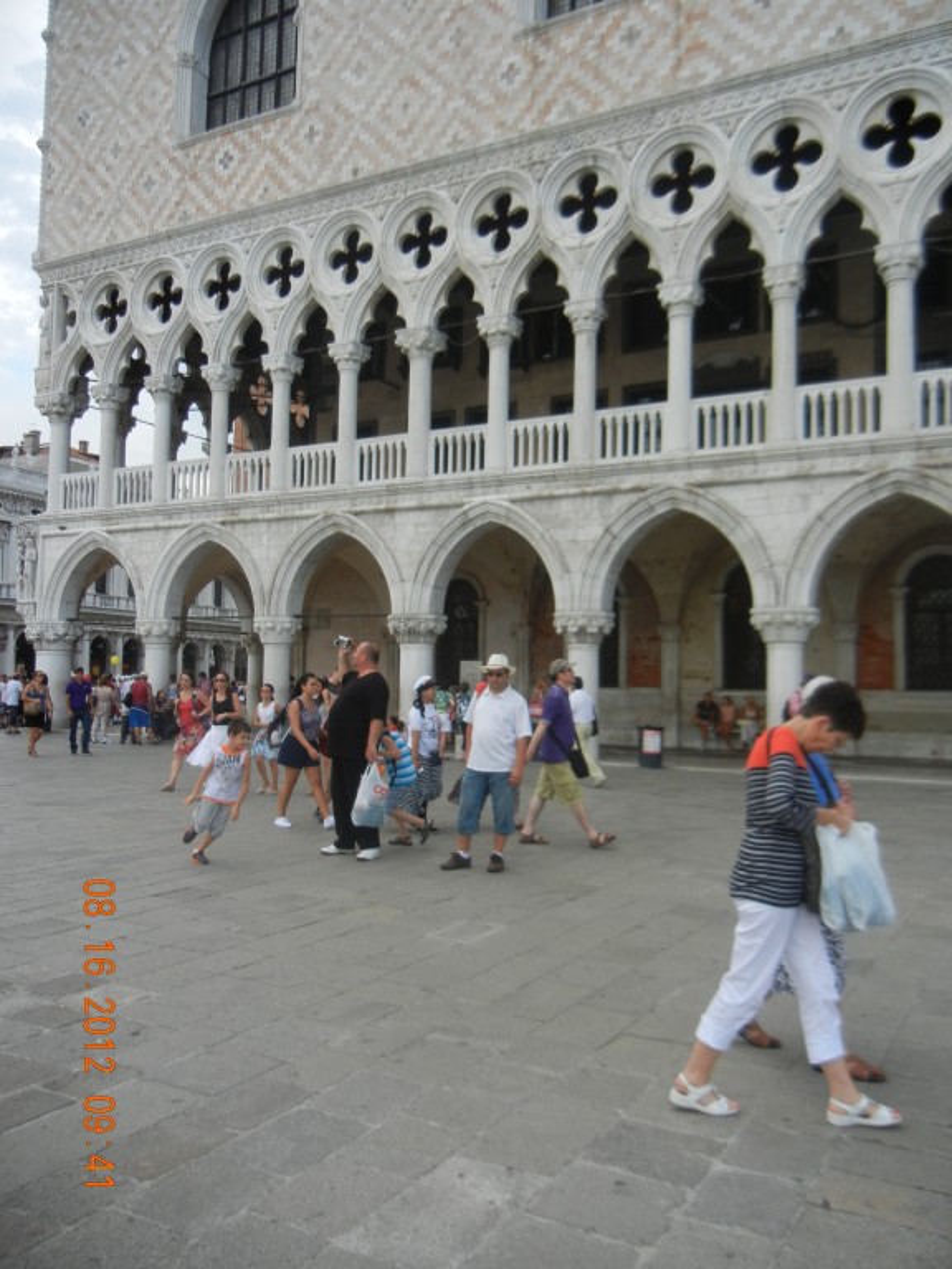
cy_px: 634
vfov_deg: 60.0
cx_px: 476
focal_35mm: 30
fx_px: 1100
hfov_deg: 46.8
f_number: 3.5
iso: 160
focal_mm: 5.4
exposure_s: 1/324
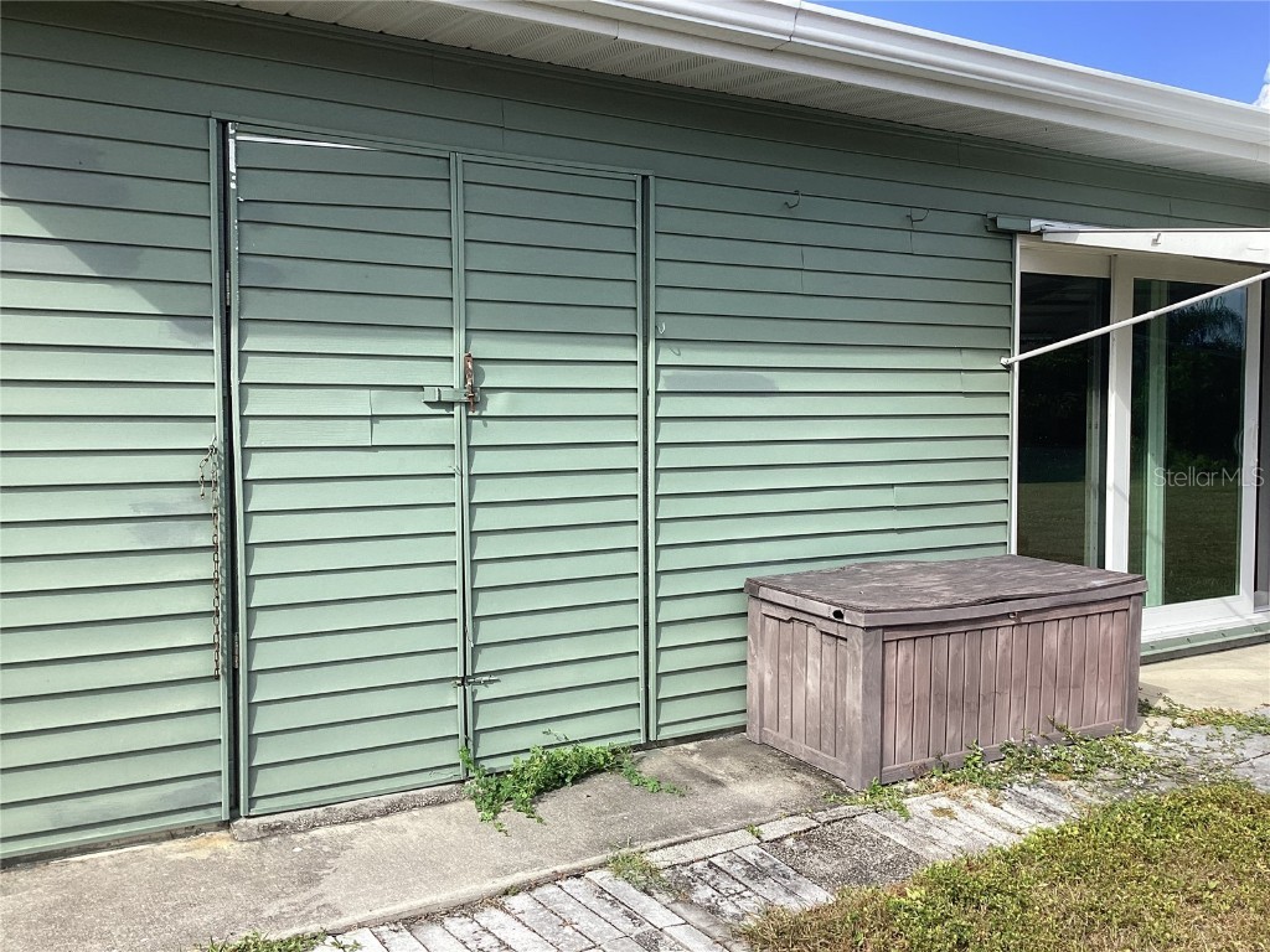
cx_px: 635
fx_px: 1137
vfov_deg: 45.4
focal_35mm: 31
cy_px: 476
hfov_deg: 58.4
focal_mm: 3.3
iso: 25
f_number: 2.4
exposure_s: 1/815
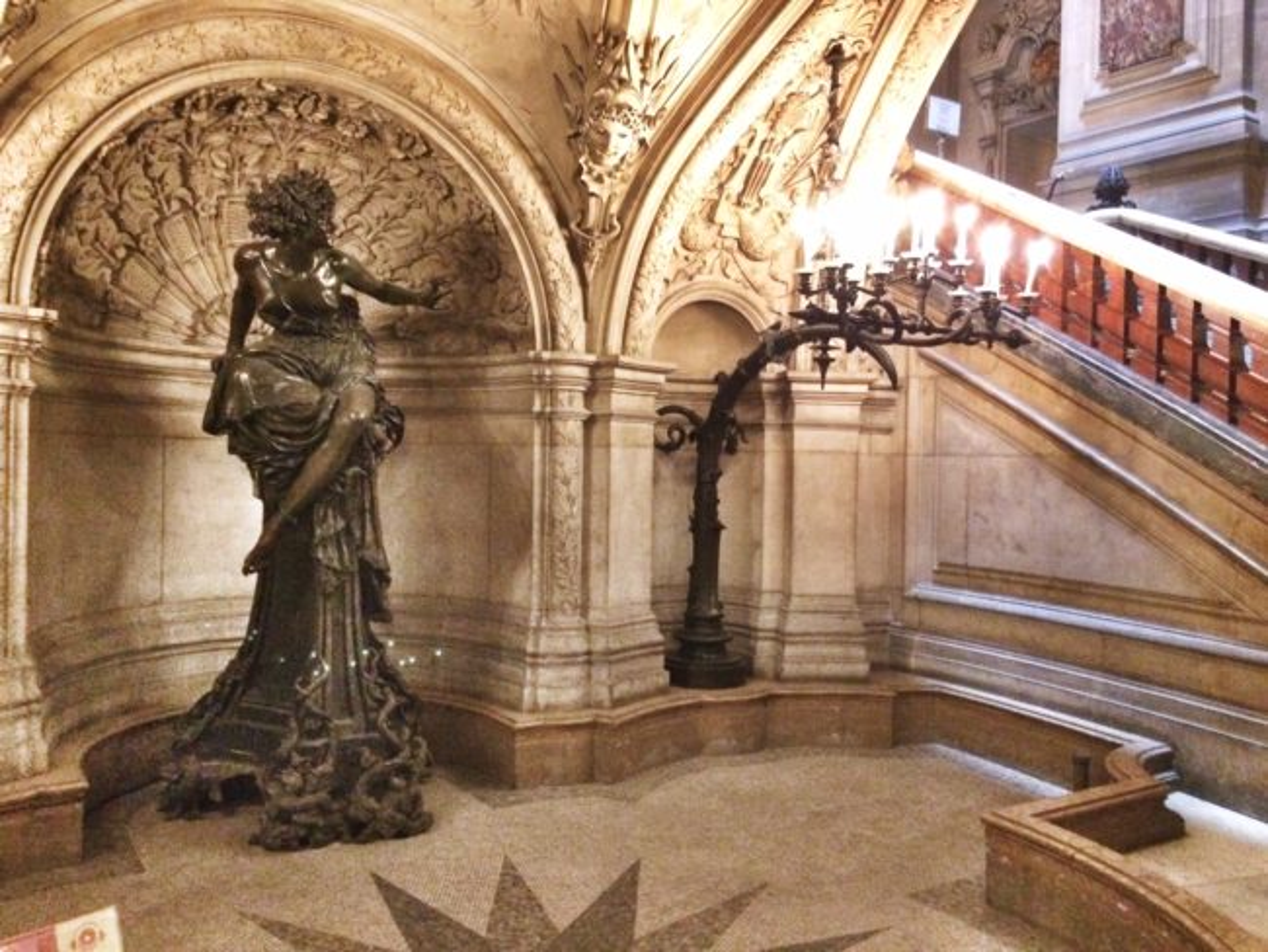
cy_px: 476
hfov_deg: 61.6
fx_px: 1063
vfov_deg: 48.3
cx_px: 634
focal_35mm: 29
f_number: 2.2
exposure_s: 1/17
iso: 800
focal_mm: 4.15
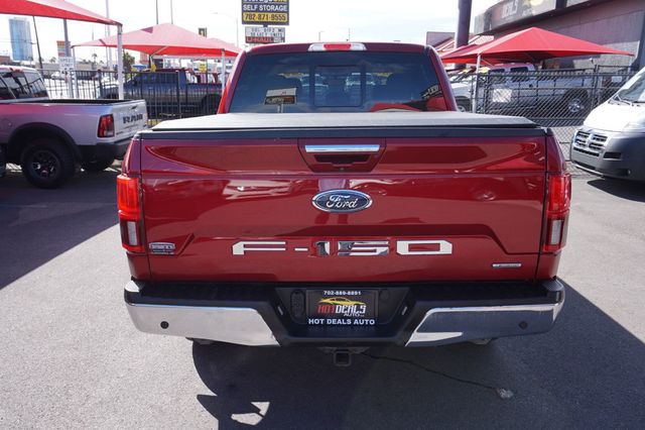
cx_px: 322
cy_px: 215
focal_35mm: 28
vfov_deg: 45.6
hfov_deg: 64.6
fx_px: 510
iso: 100
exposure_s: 1/100
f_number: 8
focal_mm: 19
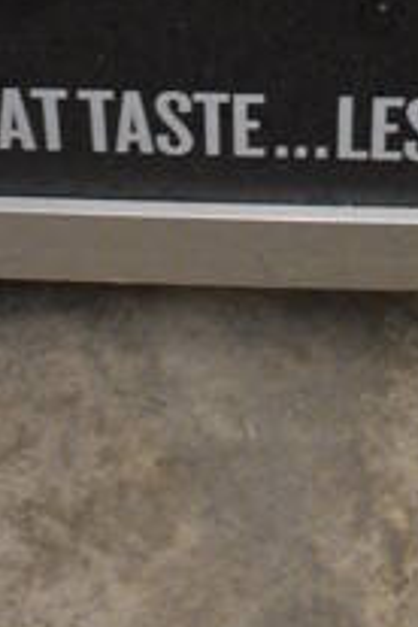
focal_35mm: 119
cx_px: 339
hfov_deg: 11.5
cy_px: -574
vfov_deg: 14.6
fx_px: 2072
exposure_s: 1/30
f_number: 3.5
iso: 2500
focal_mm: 18
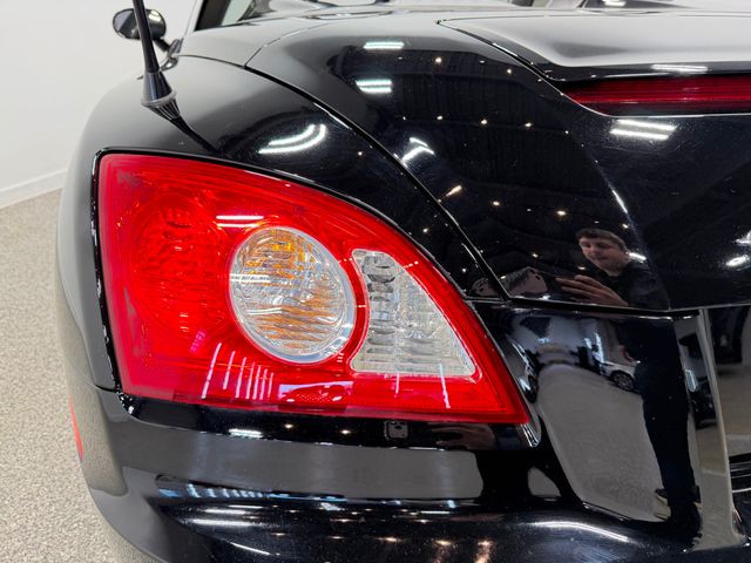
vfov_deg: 56.8
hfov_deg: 71.6
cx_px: 376
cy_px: 282
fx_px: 521
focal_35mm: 24
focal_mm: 6.76
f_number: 1.78
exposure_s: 1/120
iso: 125
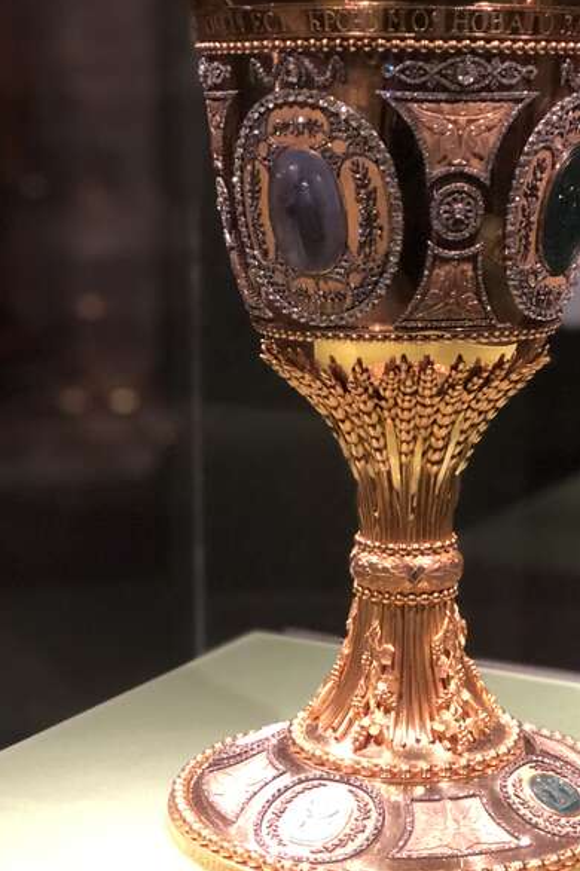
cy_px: 444
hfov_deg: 16.8
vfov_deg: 25.1
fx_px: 1960
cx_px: 410
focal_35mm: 81
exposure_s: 1/30
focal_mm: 6.6
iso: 1250
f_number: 2.8
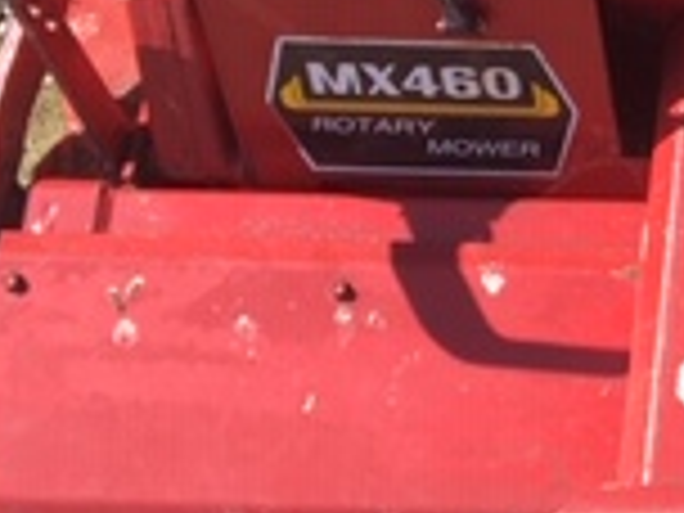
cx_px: 1094
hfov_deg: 14.8
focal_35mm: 122
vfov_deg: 12.1
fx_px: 2411
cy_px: 216
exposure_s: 1/827
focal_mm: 4.15
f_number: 2.2
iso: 25
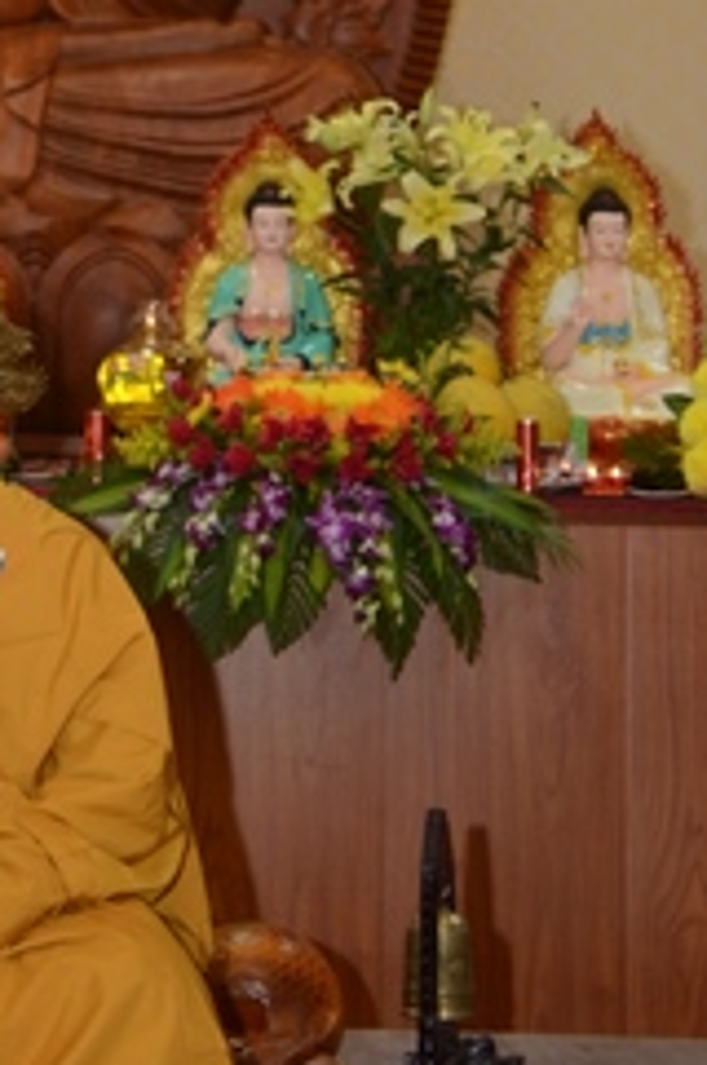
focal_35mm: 141
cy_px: 217
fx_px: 4176
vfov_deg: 14.5
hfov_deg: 9.6
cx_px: -113
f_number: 2.8
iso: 800
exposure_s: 1/200
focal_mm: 35
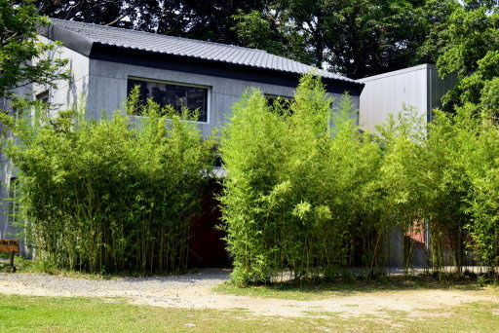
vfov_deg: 26.5
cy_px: 166
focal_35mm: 51
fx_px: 707
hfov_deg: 38.9
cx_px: 250
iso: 100
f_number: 7.1
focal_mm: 34
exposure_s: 1/160
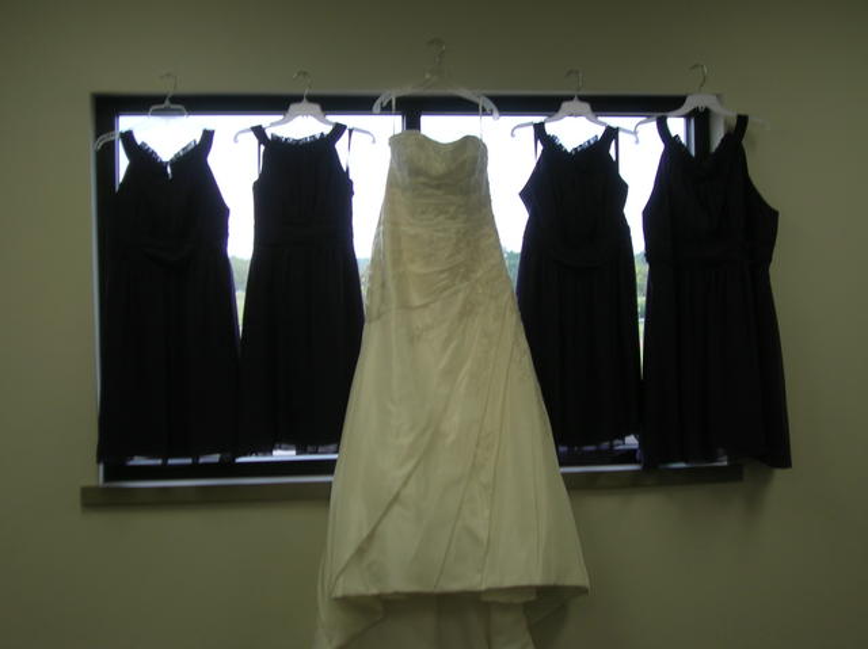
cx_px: 434
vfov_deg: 29.1
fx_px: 1253
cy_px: 324
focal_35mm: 50
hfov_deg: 38.2
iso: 50
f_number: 3.3
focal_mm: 8.4
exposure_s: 1/46
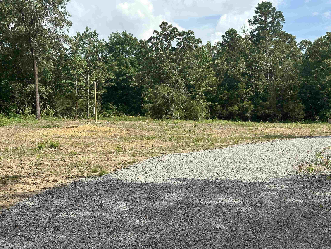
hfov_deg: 39.7
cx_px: 166
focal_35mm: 48
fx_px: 459
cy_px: 124
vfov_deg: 30.3
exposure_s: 1/2358
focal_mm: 6.86
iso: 64
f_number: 1.78
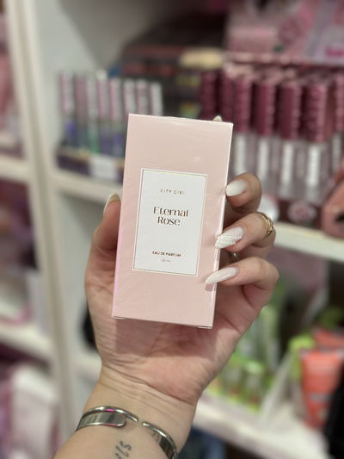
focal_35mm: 48
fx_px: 636
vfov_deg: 39.6
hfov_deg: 30.3
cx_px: 172
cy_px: 230
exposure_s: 1/50
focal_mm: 6.86
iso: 100
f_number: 1.78
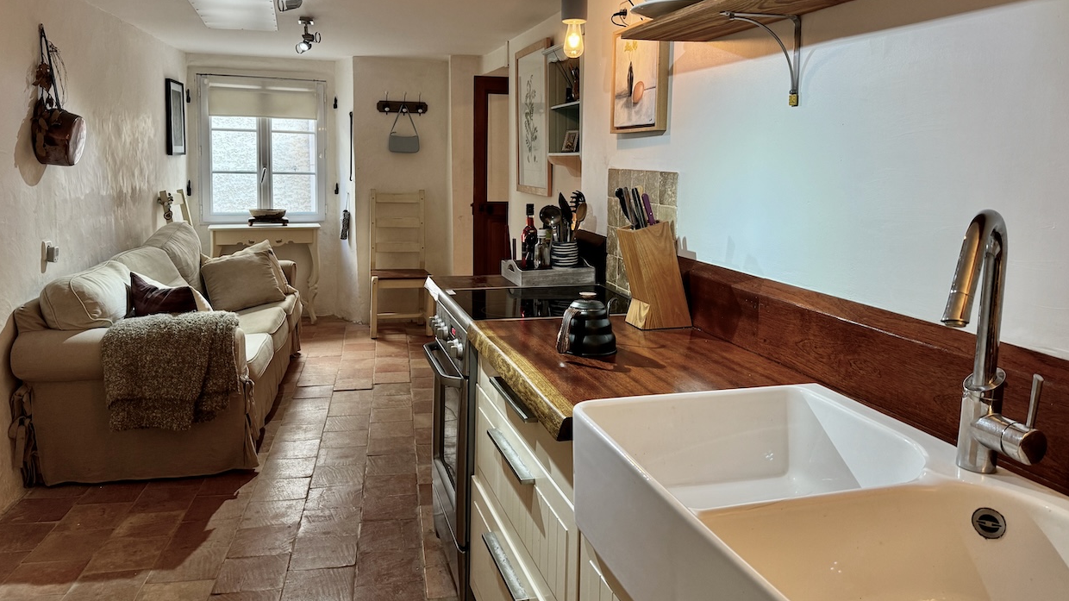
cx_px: 533
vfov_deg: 42.5
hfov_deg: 69.9
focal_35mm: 27
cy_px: 216
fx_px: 765
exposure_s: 1/50
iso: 125
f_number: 1.78
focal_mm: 6.76
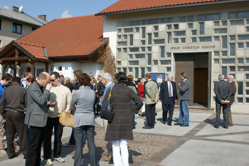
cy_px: 83
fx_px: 270
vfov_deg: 34.2
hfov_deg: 49.6
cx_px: 124
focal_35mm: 39
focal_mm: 26
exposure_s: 1/200
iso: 100
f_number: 10
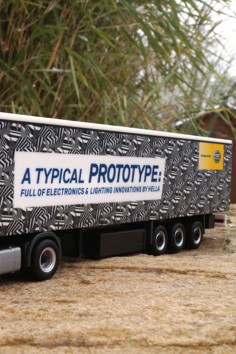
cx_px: 34
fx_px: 580
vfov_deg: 33.9
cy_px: 177
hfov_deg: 22.6
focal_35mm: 59
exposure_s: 1/60
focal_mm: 26
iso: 500
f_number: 22
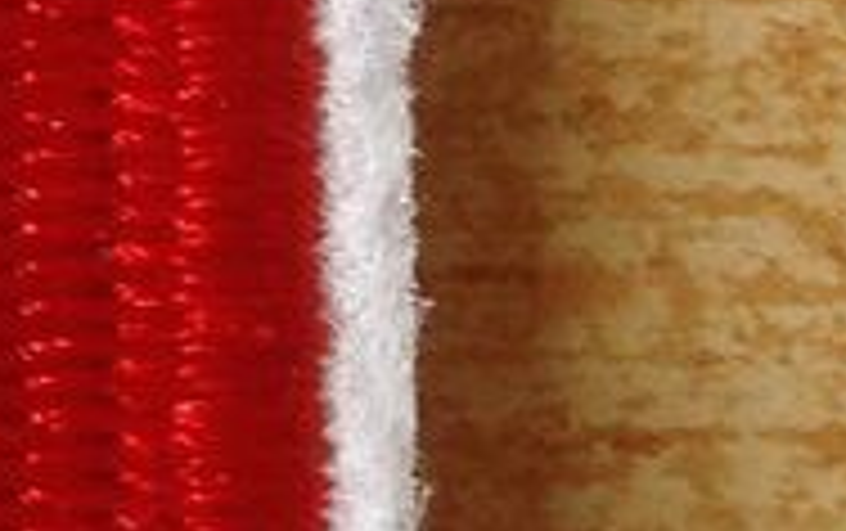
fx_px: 4294
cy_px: -40
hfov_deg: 9.9
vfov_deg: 7.0
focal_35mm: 186
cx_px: -1166
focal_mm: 4.12
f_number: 2.4
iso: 80
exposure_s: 1/120
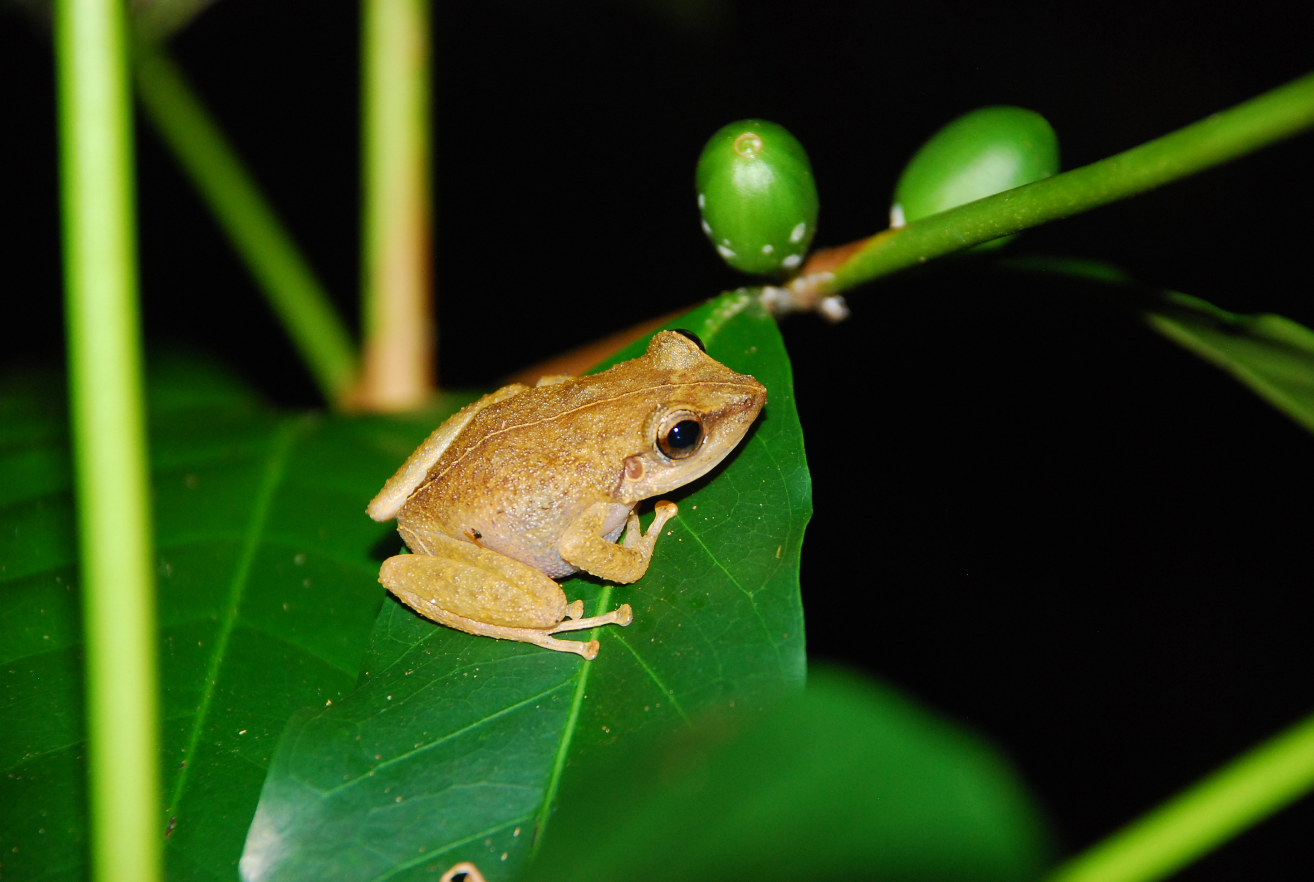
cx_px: 657
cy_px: 441
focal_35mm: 202
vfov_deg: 6.8
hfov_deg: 10.1
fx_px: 7406
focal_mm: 135
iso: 500
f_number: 5.6
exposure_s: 1/60
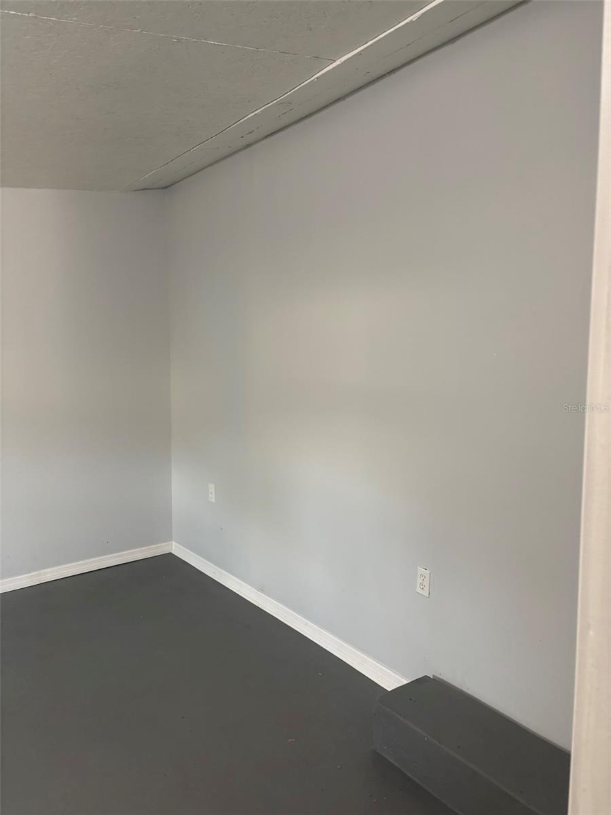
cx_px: 306
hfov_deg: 53.1
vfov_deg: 67.3
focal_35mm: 26
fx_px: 612
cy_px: 408
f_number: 1.6
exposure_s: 1/60
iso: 160
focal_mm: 5.96
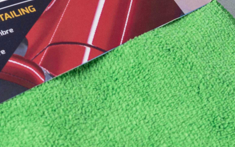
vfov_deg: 7.5
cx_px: 9
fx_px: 1114
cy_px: 8
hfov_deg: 11.9
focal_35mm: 174
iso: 200
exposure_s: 1/200
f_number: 8
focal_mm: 29
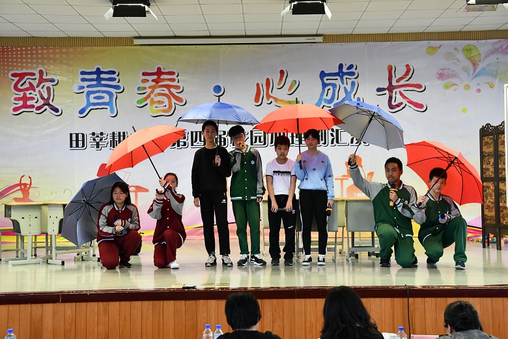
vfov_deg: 26.0
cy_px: 170
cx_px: 254
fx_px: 734
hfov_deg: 38.2
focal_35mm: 52
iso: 3200
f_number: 5
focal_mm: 52
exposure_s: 1/125
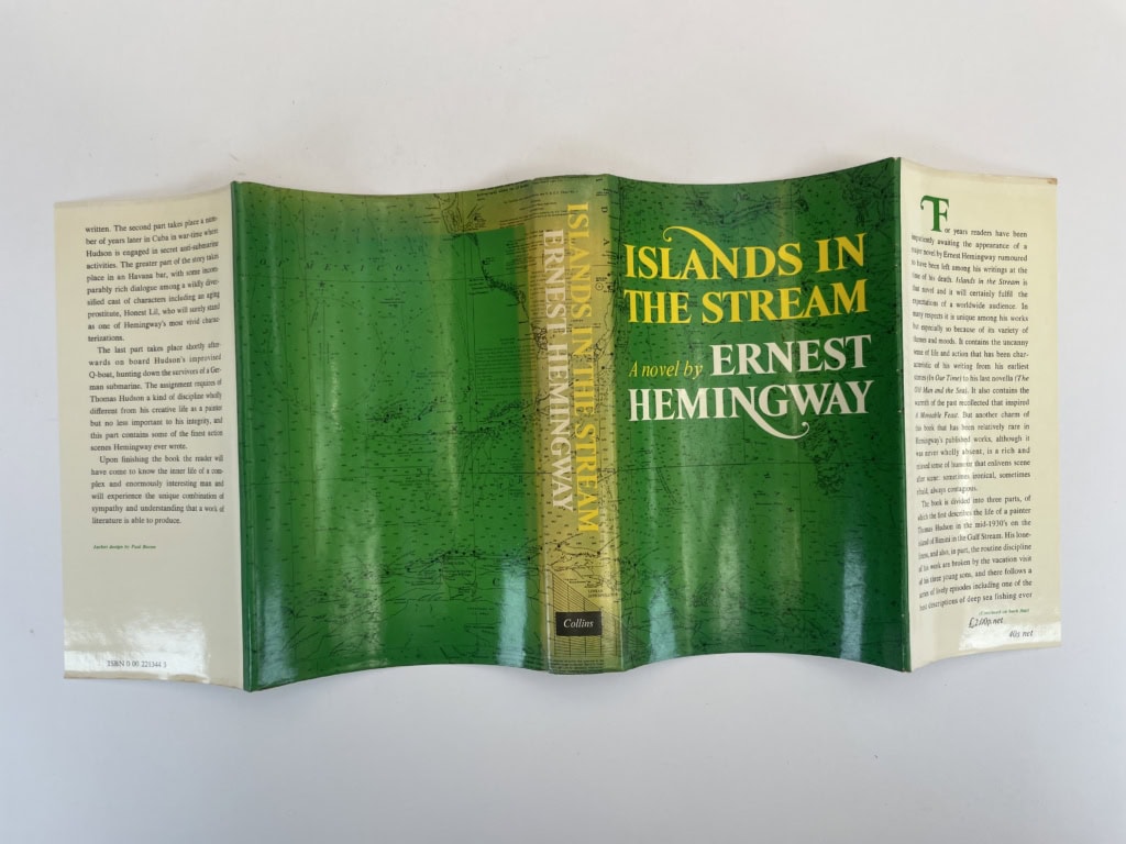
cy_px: 422
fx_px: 846
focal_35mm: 26
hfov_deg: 67.3
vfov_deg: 53.1
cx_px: 563
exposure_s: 1/530
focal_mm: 4.2
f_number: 1.6
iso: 32
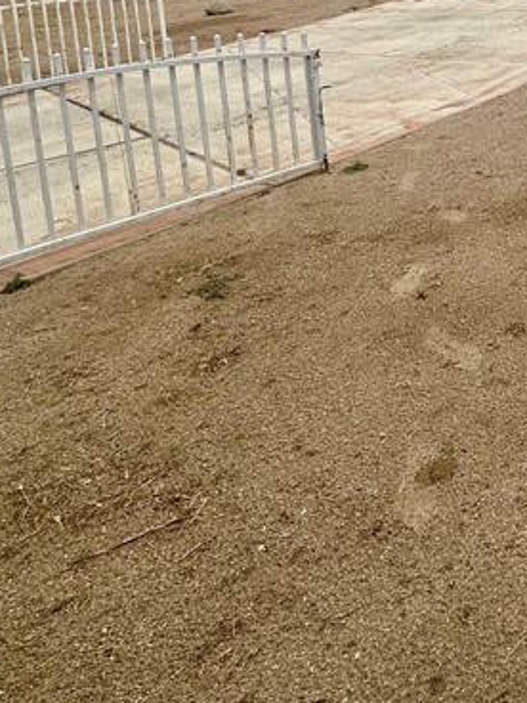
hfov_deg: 30.7
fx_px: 792
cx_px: 643
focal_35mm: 39
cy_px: -13
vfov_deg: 41.2
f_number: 2.2
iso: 50
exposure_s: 1/3731
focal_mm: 2.22
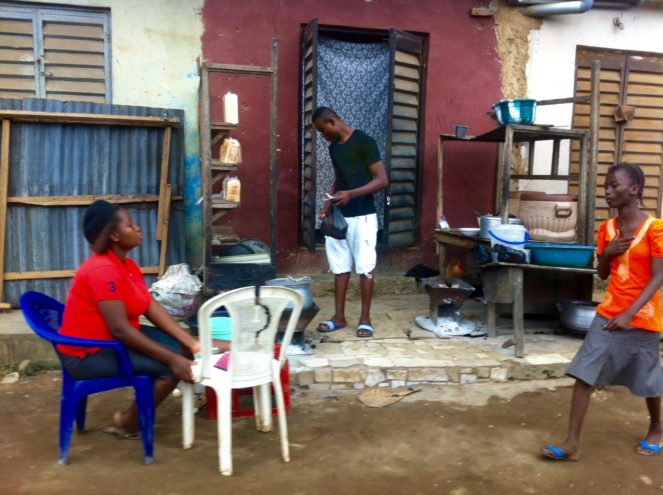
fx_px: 669
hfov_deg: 52.7
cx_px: 332
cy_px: 248
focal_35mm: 35
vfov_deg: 40.6
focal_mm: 3.85
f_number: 2.8
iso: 80
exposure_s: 1/128
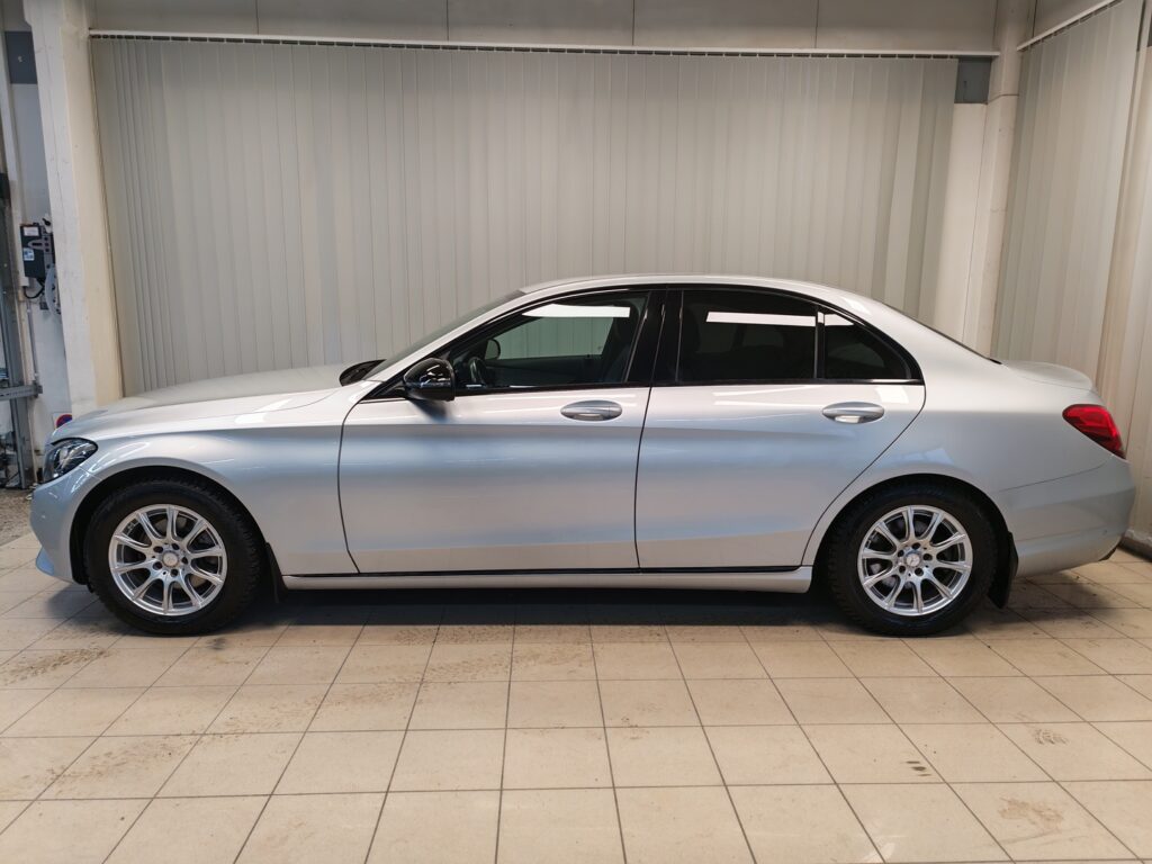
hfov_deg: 73.9
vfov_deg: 58.9
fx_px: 765
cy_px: 432
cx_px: 576
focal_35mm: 23
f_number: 1.6
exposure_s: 1/100
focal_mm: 5.4
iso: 100
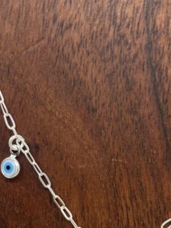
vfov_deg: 30.0
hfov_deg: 23.1
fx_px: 414
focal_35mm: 63
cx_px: 123
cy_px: 180
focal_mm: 4.25
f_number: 1.8
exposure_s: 1/129
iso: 32
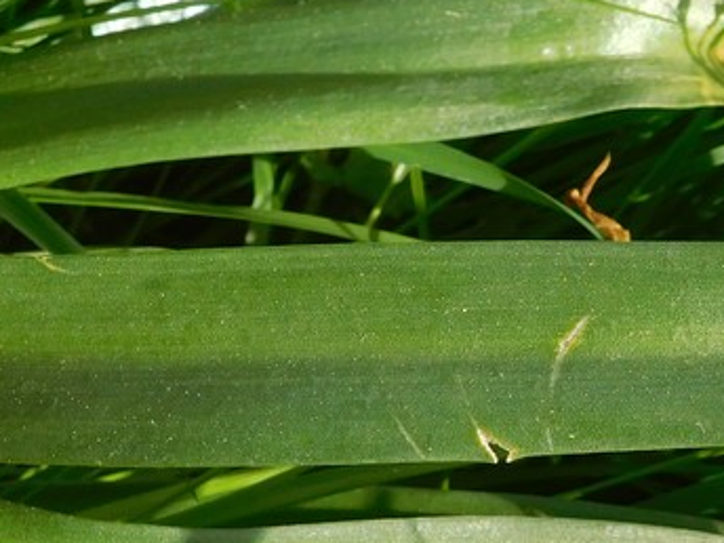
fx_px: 2740
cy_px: 339
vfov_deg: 11.3
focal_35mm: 131
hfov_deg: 15.0
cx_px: 158
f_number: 4
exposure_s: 1/800
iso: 125
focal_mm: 8
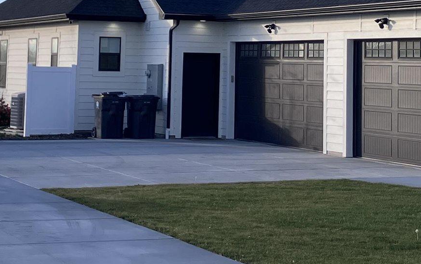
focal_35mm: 105
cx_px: 224
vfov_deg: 12.3
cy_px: -23
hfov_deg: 19.8
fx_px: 1205
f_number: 1.8
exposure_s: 1/1215
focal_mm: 3.99
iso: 32
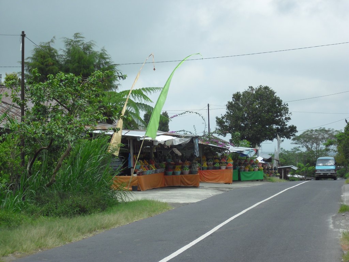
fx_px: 1139
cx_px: 174
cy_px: 131
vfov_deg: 13.1
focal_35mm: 113
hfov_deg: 17.4
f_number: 5.2
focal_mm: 18.6
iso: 100
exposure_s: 1/500
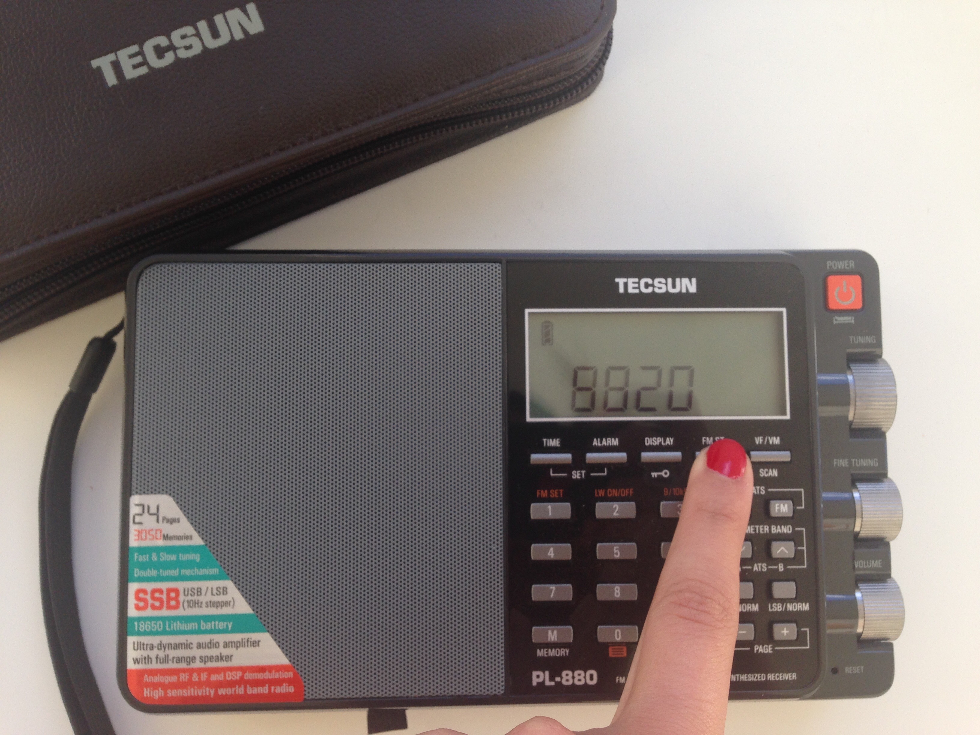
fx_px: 934
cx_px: 490
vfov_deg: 42.9
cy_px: 368
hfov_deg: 55.4
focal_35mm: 33
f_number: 2.4
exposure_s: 1/120
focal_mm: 4.12
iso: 50
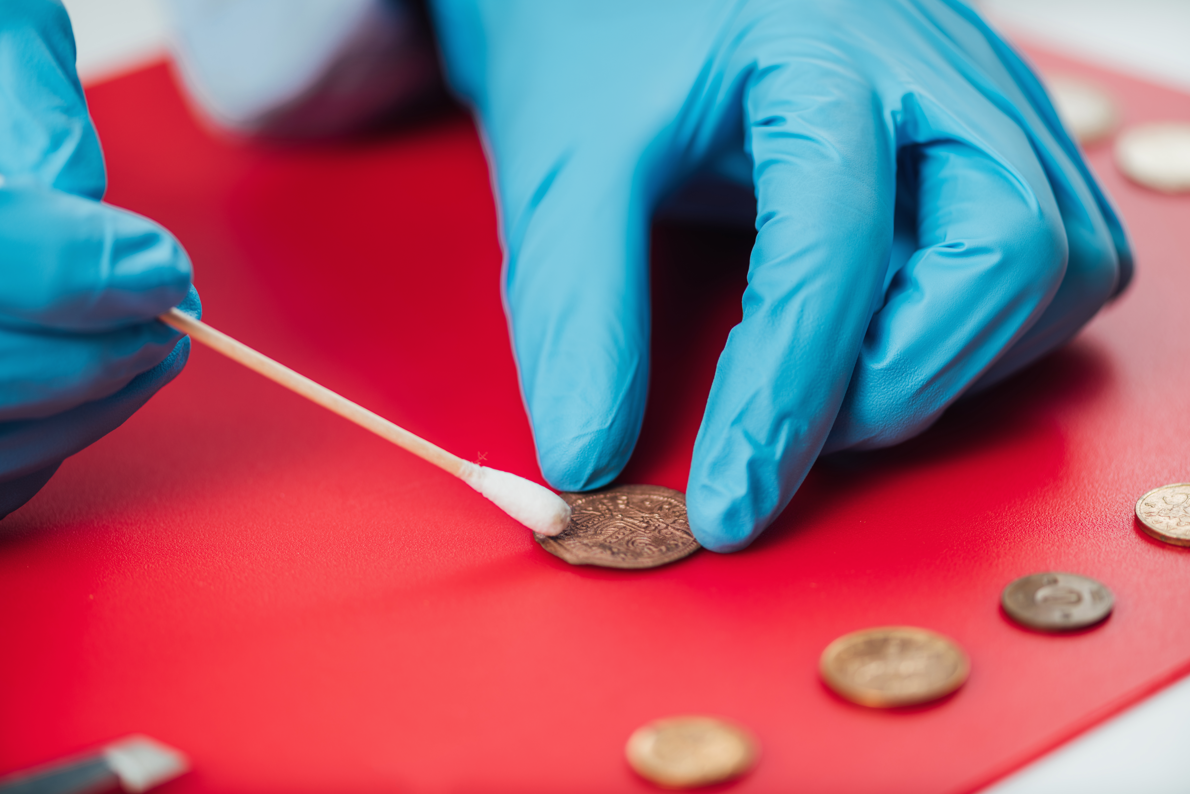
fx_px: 3471
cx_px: 595
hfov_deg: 19.5
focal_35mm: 105
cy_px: 397
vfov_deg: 13.0
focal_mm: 105
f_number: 3.5
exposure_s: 1/200
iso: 64
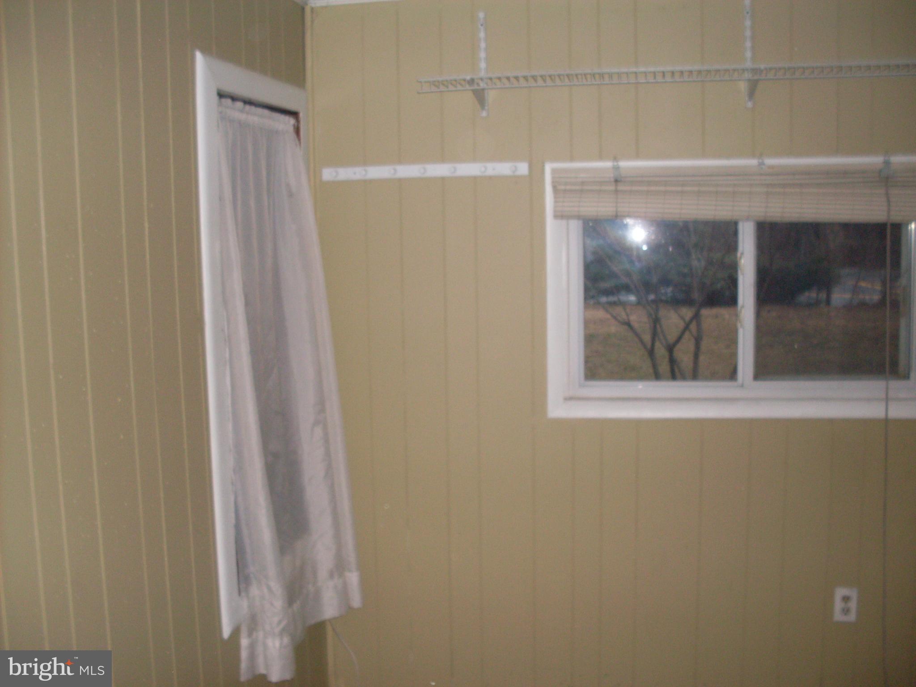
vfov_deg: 37.7
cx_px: 458
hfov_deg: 49.0
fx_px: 1006
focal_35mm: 38
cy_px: 344
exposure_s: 1/45
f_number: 2.8
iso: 100
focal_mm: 6.3
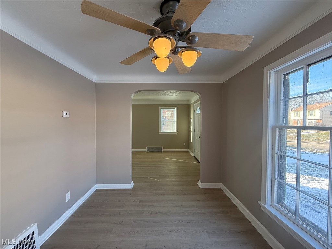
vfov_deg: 85.7
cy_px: 124
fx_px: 134
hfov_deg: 102.1
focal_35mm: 14
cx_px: 166
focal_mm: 2.22
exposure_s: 1/120
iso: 160
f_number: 2.2
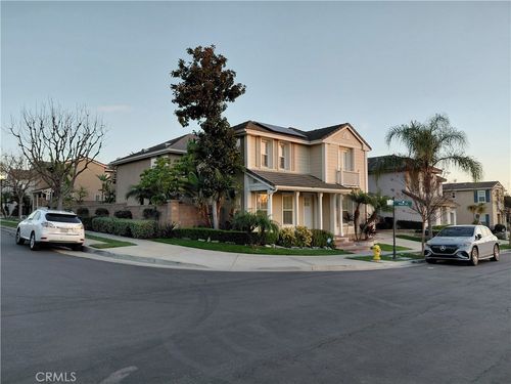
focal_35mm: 25
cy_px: 192
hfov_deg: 69.4
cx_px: 256
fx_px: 369
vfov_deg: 54.9
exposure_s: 1/126
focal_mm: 4.69
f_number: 1.8
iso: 50
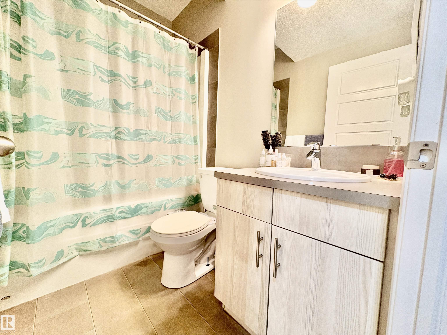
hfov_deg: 102.1
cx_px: 224
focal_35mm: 14
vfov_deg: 85.7
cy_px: 168
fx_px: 181
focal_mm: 2.22
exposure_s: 1/60
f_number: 2.2
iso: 320
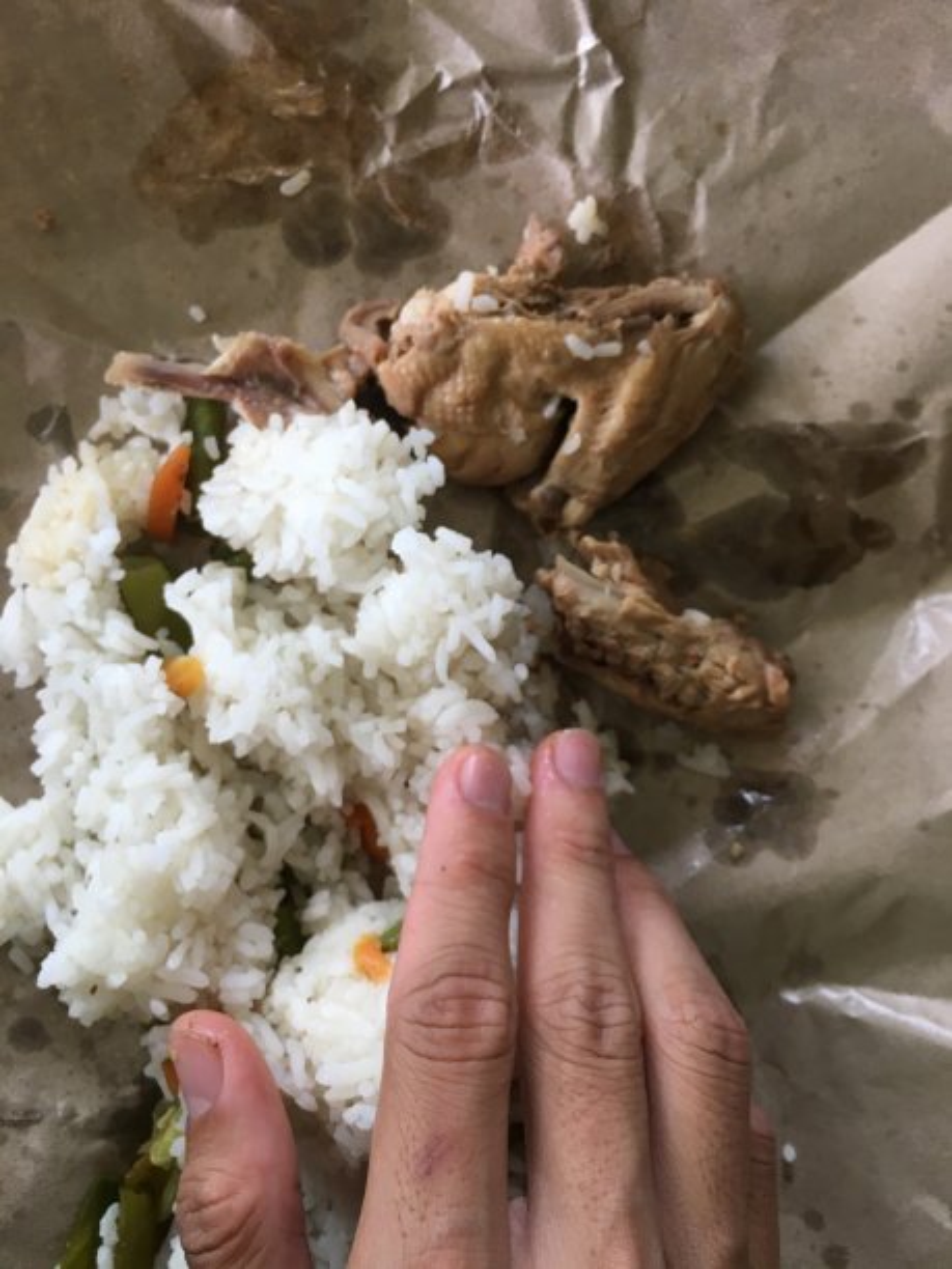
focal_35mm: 29
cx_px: 476
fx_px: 1063
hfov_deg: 48.2
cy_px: 634
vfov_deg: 61.7
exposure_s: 1/33
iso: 80
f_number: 2.2
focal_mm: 4.15
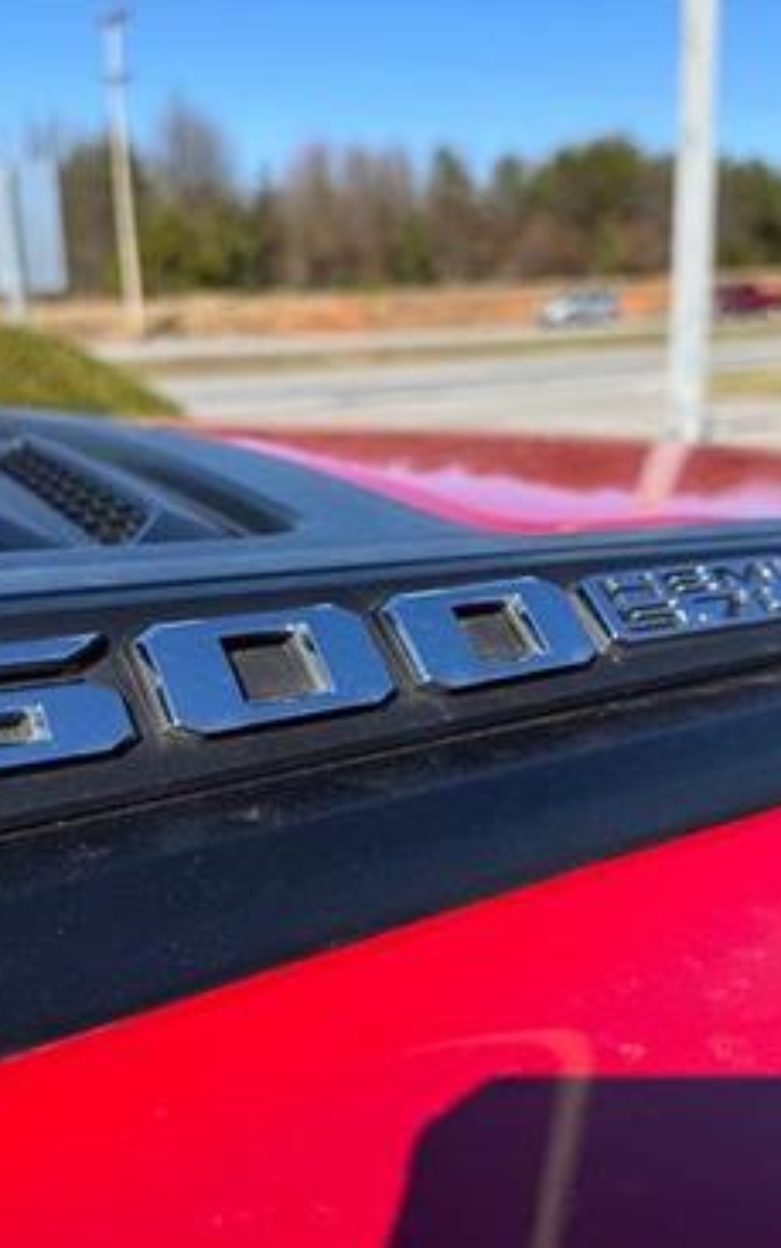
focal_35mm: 35
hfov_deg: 36.3
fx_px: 1191
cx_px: 372
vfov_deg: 55.3
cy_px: 624
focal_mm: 6.76
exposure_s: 1/3096
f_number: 1.78
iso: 80
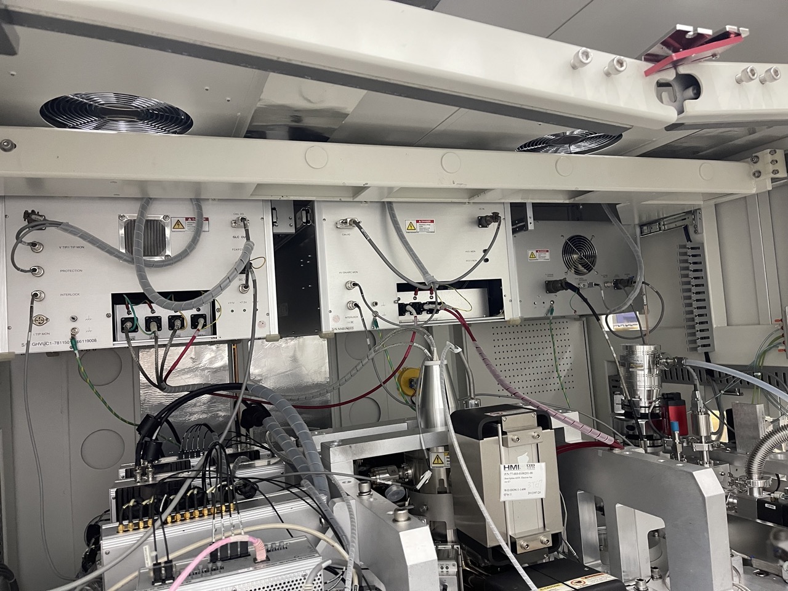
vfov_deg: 54.9
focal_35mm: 25
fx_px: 569
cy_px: 296
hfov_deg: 69.4
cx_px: 394
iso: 320
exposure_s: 1/60
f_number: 1.6
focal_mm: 5.1
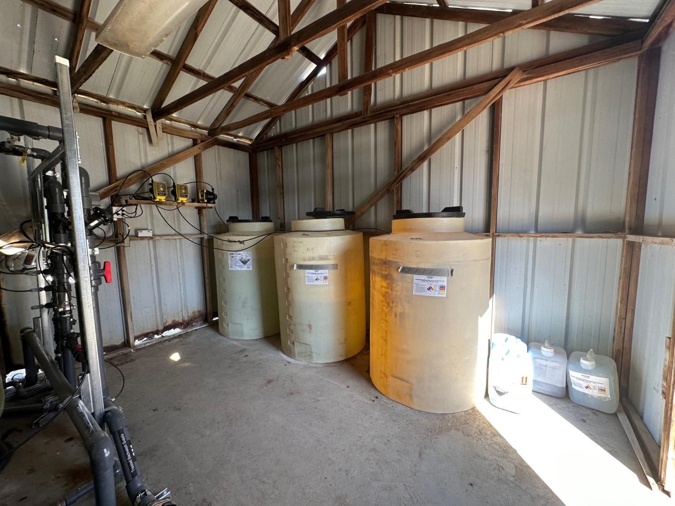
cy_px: 253
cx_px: 338
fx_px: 273
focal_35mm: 14
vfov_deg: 85.7
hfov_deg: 102.1
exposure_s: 1/99
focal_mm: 2.22
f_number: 2.2
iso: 64
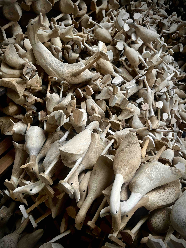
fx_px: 186
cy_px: 124
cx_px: 93
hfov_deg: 53.1
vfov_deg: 67.3
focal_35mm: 26
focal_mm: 5.1
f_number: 1.6
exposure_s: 1/118
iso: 125
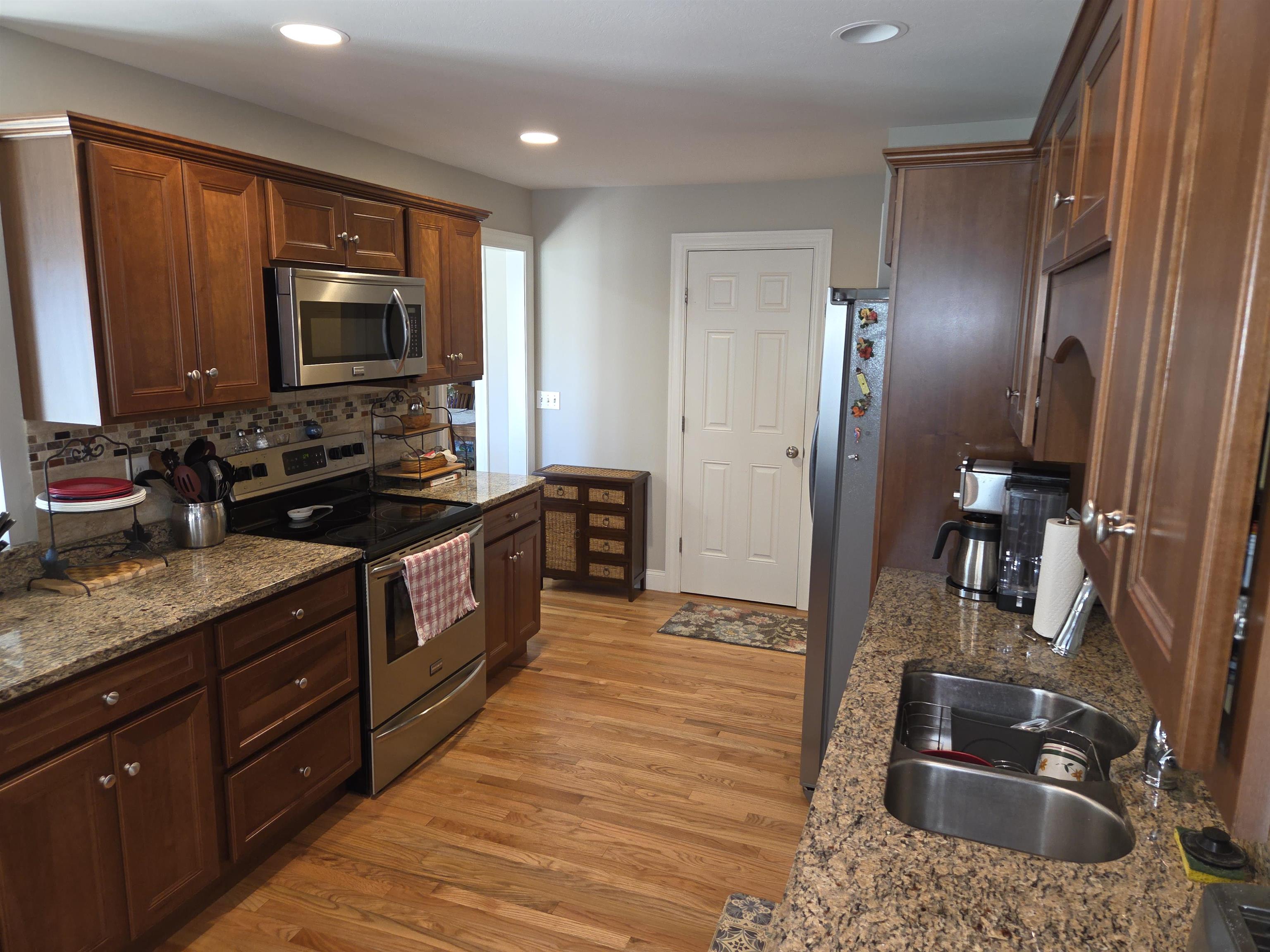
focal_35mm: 23
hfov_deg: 73.9
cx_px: 635
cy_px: 476
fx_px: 844
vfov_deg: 58.9
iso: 100
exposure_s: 1/30
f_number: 1.8
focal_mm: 5.4
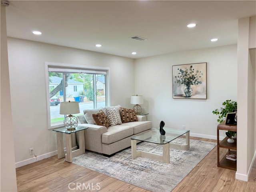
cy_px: 96
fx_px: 192
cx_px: 128
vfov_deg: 53.1
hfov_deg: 67.3
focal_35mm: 26
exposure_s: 1/120
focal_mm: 5.96
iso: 80
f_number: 1.6
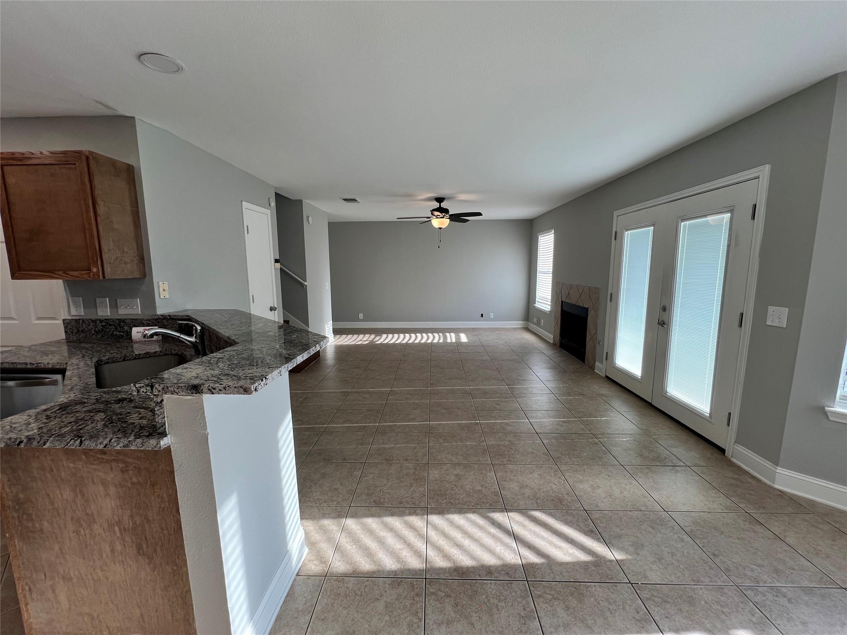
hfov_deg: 106.2
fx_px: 318
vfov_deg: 89.9
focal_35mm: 13
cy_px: 318
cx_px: 424
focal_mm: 1.57
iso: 50
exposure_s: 1/120
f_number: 1.8
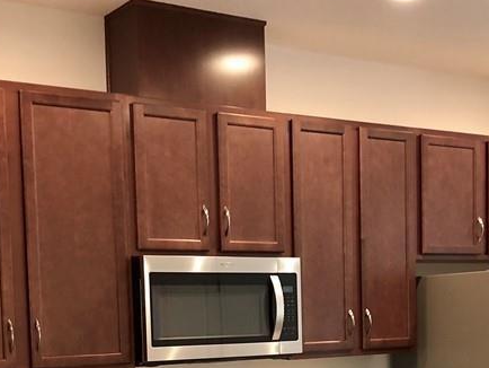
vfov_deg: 21.4
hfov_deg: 29.4
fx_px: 933
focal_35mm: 66
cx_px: 255
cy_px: 379
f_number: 1.8
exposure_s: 1/15
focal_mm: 4
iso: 50
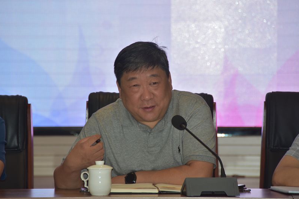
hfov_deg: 8.0
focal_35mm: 257
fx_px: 2134
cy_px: 100
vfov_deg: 5.3
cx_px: 150
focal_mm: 170
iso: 400
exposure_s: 1/125
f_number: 5.6
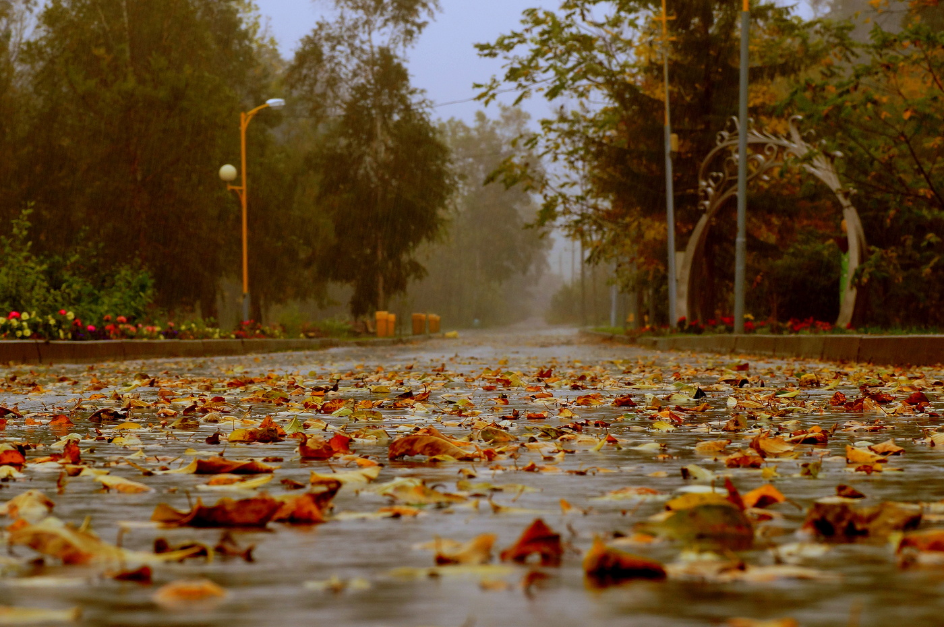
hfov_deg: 15.2
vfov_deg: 10.1
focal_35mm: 135
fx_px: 3536
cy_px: 314
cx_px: 472
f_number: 13
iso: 400
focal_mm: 90
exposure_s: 1/15
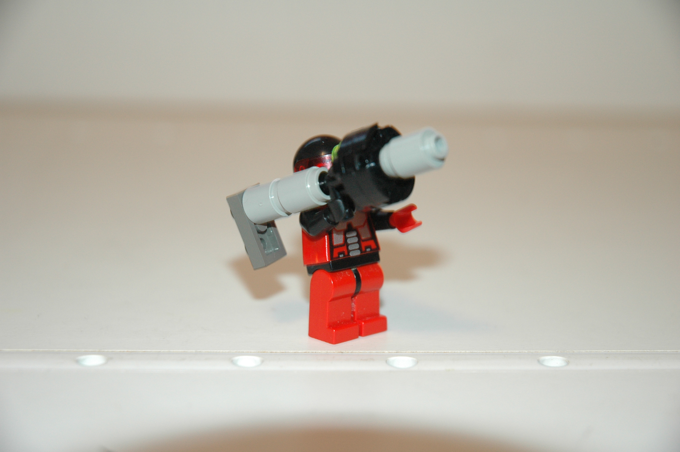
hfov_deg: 19.5
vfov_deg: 13.0
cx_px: 340
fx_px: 1982
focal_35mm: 105
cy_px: 226
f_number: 4.5
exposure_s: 1/25
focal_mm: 70
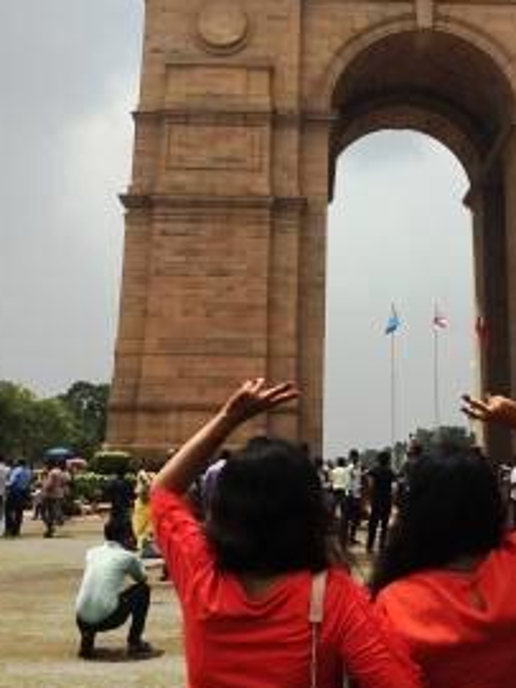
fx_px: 955
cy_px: 236
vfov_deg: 39.3
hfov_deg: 30.0
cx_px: 348
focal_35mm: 48
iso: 25
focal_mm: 4.15
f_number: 2.2
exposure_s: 1/3077
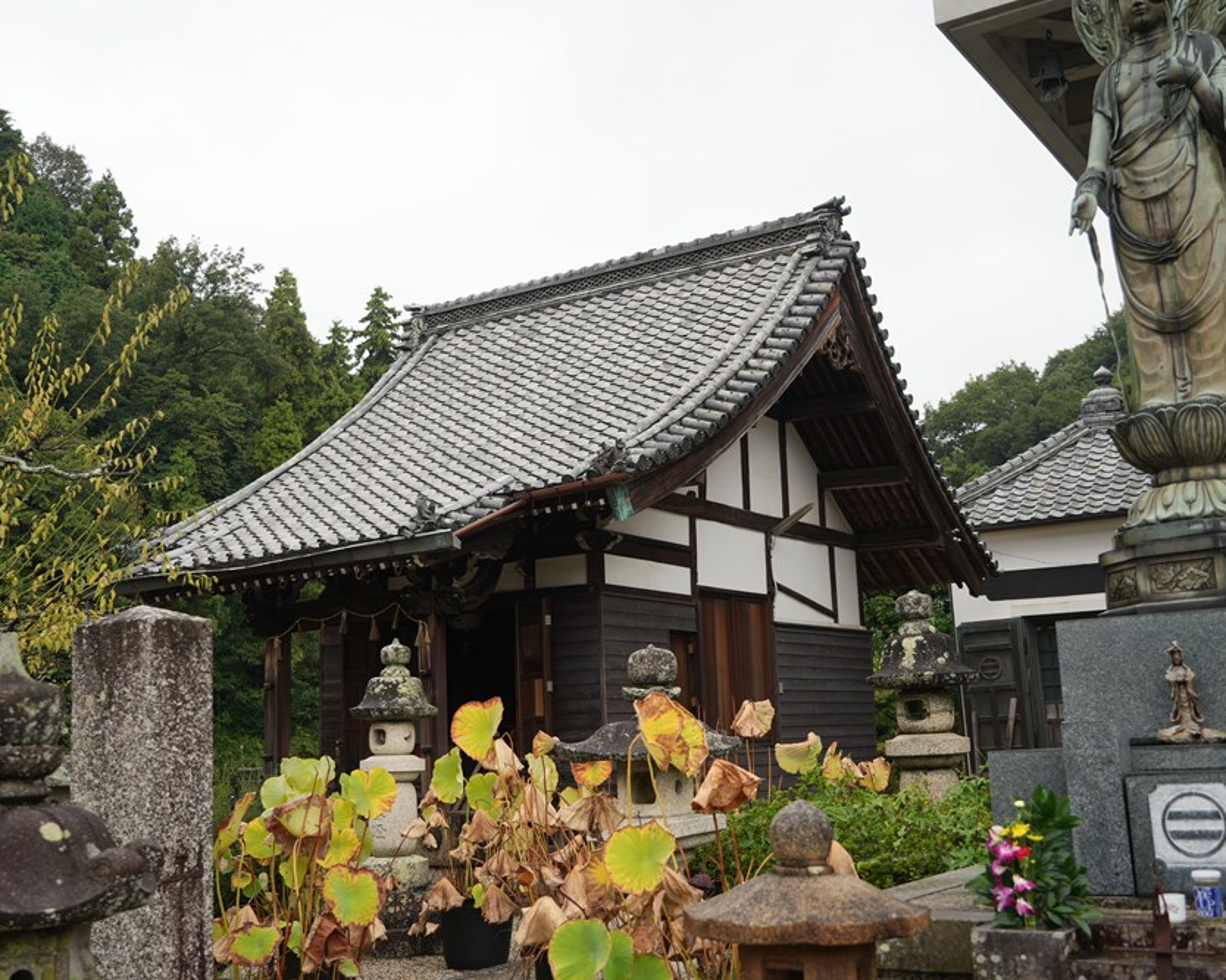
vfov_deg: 39.2
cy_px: 491
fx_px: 1379
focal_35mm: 38
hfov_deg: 47.9
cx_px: 642
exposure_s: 1/60
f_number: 4
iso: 100
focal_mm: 33
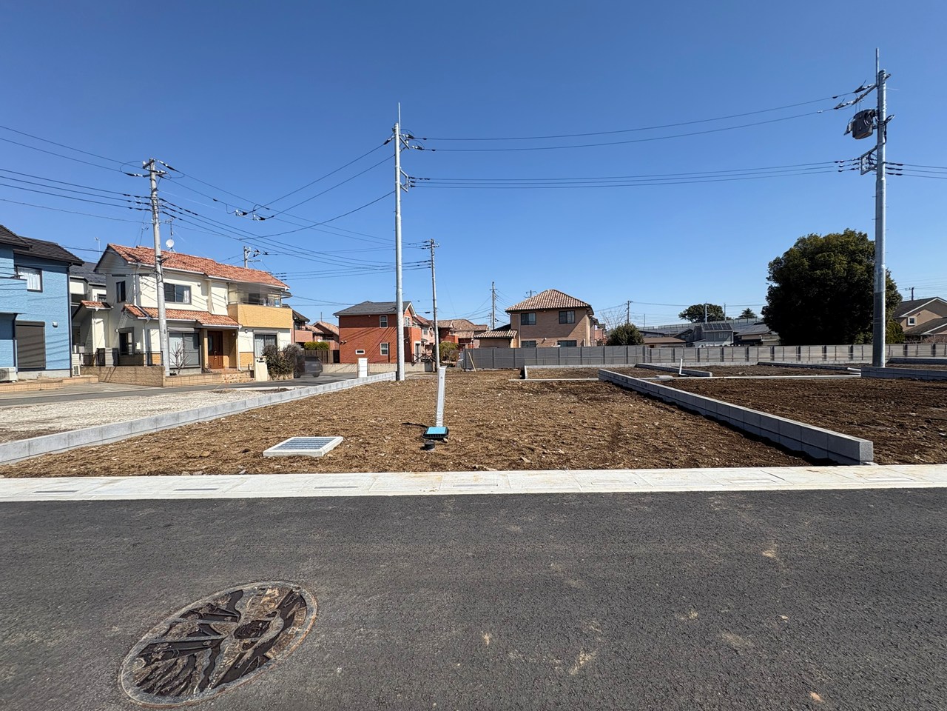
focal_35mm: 14
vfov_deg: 85.7
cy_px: 356
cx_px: 474
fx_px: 383
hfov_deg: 102.1
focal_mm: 2.22
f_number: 2.2
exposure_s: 1/1927
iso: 50
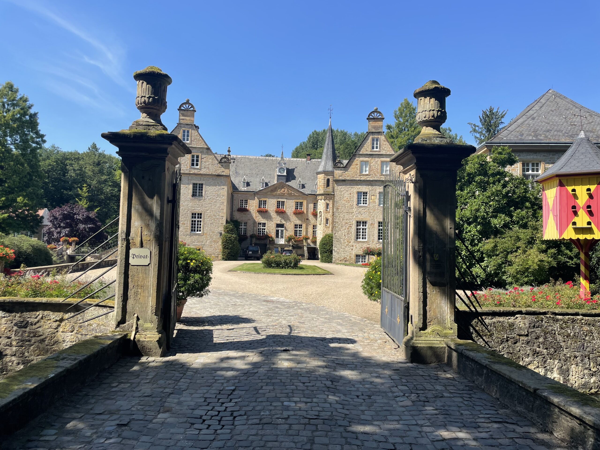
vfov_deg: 53.1
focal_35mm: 26
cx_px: 300
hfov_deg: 67.3
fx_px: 451
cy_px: 225
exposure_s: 1/2053
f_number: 1.6
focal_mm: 4.2
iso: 32
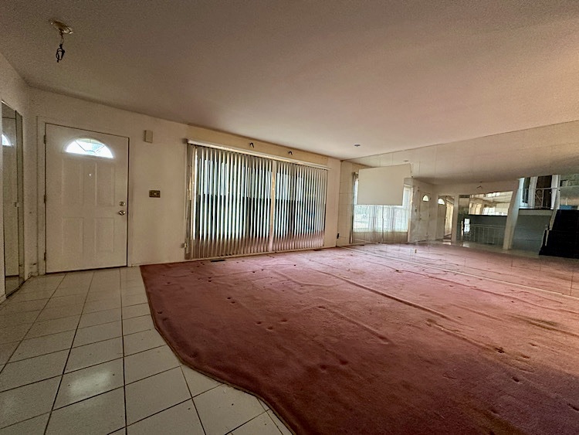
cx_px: 290
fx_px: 234
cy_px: 218
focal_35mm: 14
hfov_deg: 102.0
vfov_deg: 85.7
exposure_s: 1/60
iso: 250
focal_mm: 2.22
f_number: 2.2
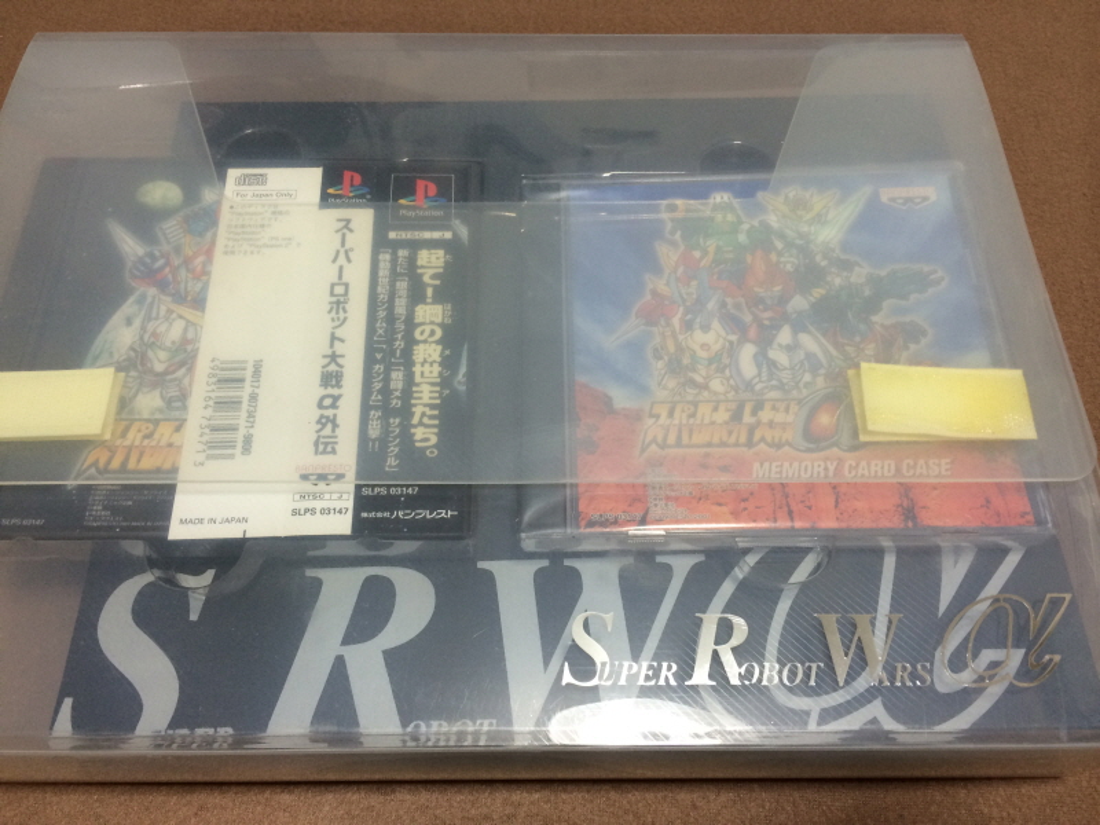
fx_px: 953
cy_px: 412
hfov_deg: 60.0
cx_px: 550
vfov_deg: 46.8
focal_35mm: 30
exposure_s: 1/30
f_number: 2.2
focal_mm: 4.12
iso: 100
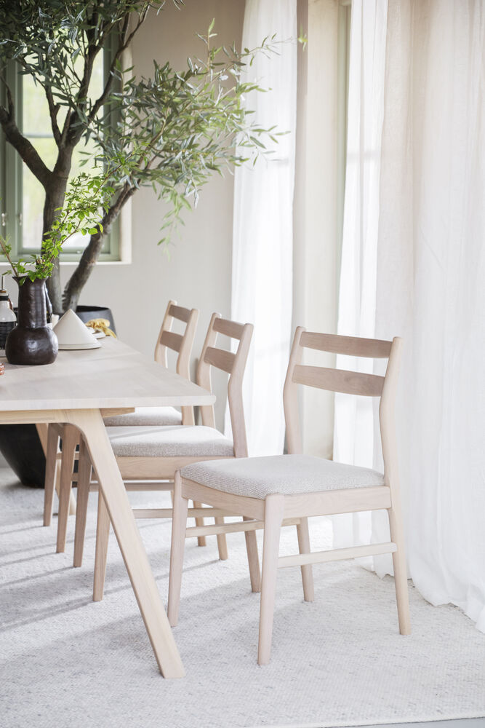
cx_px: 242
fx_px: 1414
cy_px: 364
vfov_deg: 28.8
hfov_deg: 19.5
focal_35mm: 70
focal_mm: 70
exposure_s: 1/80
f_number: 4
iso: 320
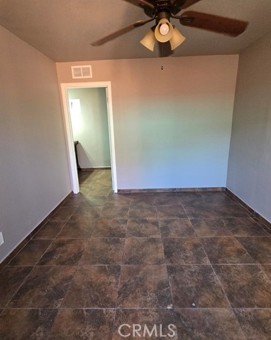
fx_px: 171
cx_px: 138
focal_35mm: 17
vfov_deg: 89.7
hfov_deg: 76.9
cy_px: 170
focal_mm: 2.2
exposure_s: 1/60
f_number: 2.2
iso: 1000
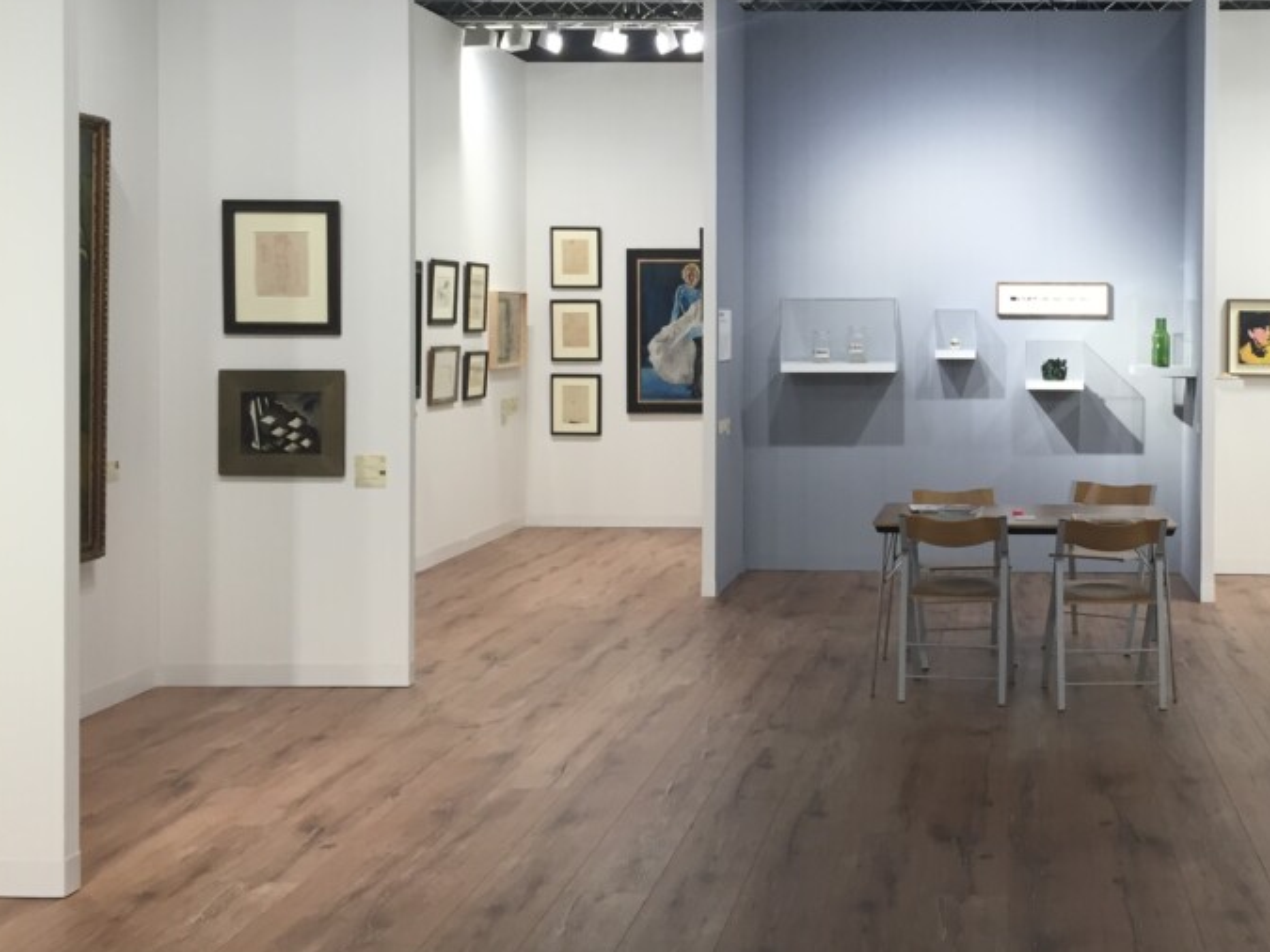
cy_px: 341
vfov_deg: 32.7
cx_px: 950
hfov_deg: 41.7
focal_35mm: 44
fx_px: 1614
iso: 32
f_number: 2.2
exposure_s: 1/40
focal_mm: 4.15
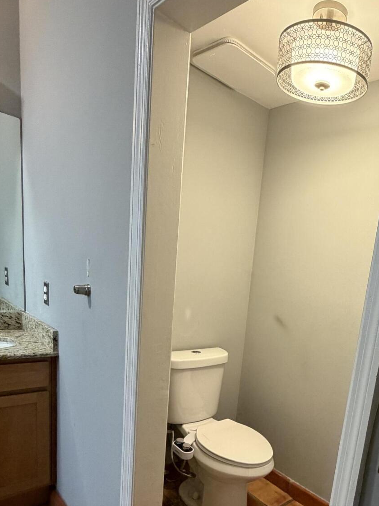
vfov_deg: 66.8
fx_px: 365
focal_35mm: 25
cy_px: 352
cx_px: 298
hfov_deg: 51.8
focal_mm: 2.22
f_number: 2.2
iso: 320
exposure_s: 1/60
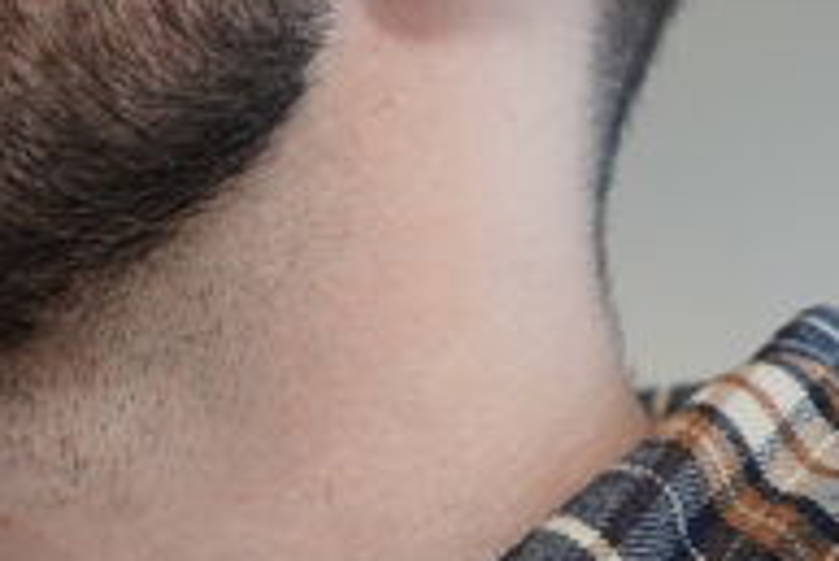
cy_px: -67
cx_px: 43
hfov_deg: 15.9
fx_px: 2962
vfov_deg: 10.7
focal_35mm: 127
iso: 1000
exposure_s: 1/125
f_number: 5.6
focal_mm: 40
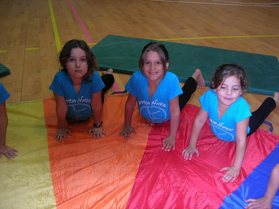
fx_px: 306
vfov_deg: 37.7
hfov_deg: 49.0
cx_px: 140
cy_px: 104
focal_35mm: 38
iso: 85
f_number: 2.8
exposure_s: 1/60.1
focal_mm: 7.8
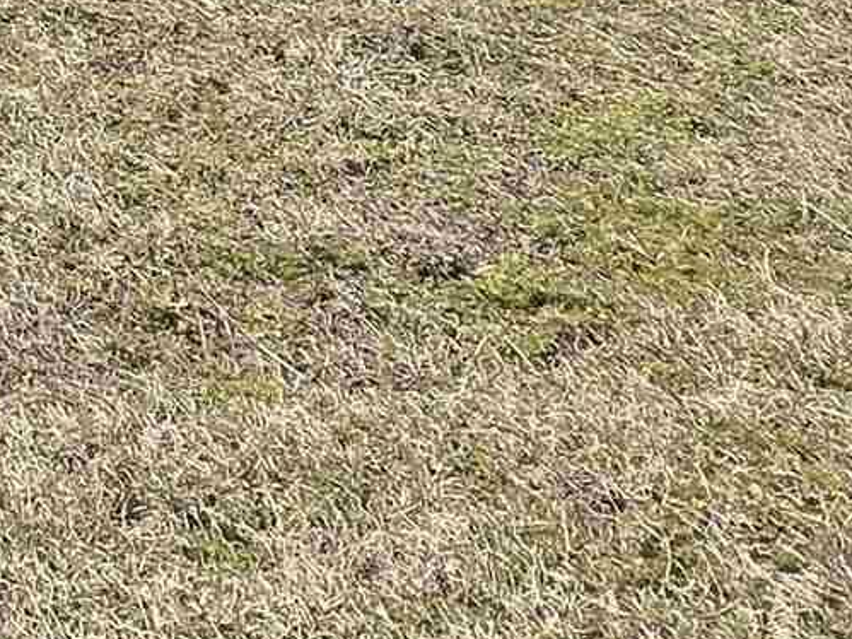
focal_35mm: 80
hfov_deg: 19.1
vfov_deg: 13.8
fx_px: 1969
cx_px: -645
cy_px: -841
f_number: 2.2
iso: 50
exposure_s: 1/2010
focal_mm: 2.2
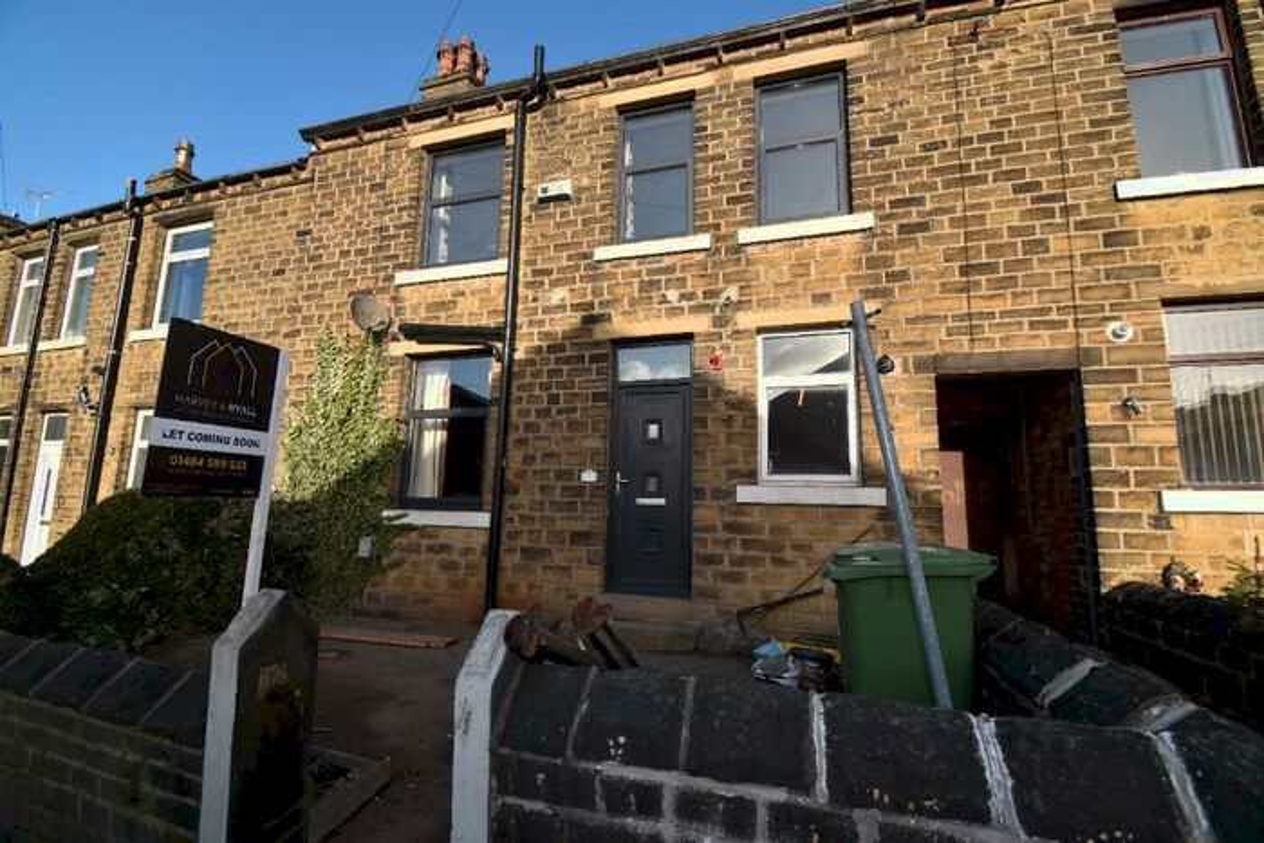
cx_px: 632
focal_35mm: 15
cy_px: 422
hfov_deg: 100.4
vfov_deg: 77.4
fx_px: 527
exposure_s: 1/200
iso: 100
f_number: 8
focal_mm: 10
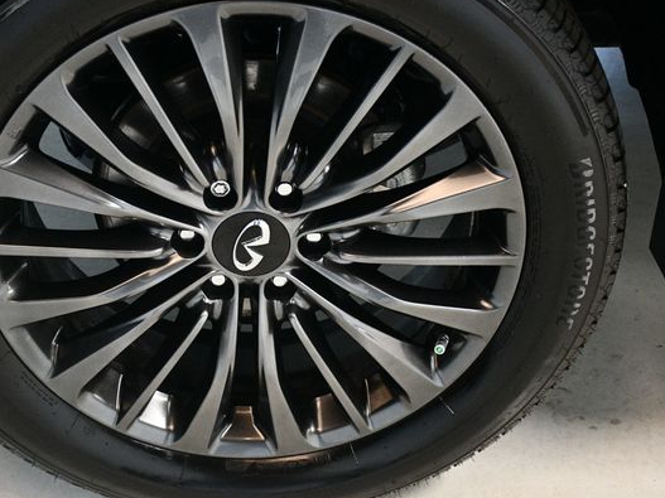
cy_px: 252
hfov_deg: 27.7
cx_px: 262
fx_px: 1344
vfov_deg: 21.0
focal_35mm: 70
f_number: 4.5
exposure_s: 1/60
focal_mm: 40
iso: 3200
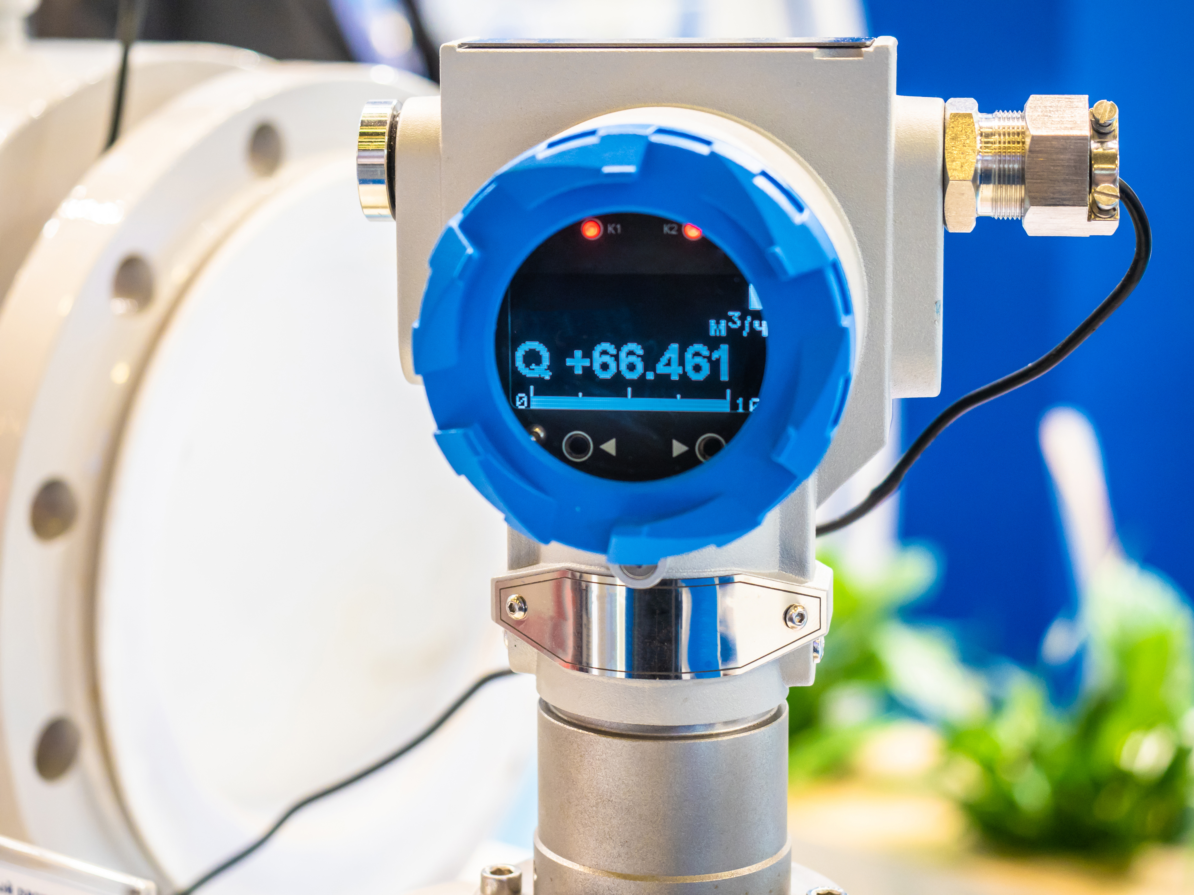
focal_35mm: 80
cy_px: 448
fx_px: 2759
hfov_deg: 24.4
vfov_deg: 18.4
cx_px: 597
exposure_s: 1/100
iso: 800
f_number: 3.2
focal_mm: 40
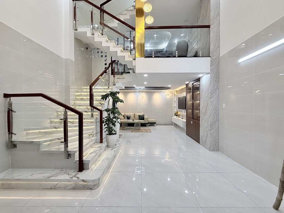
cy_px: 106
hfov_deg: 102.1
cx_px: 142
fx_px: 115
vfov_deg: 85.7
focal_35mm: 14
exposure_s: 1/100
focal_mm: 2.22
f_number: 2.2
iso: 80
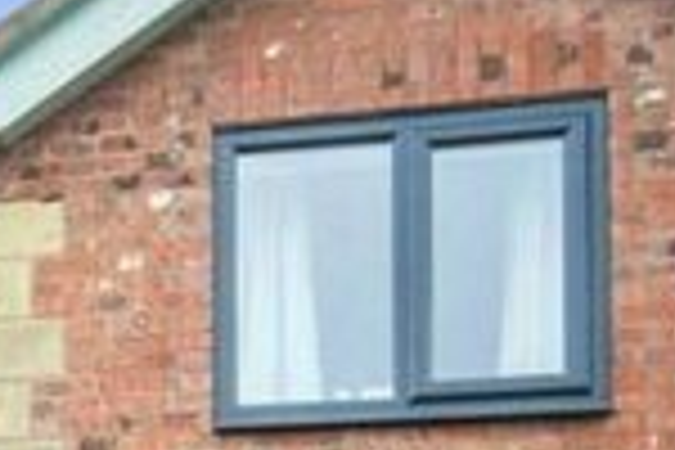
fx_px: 1575
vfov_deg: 15.3
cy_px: 626
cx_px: -288
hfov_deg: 21.1
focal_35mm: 84
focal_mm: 18
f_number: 5.6
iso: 400
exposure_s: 1/50
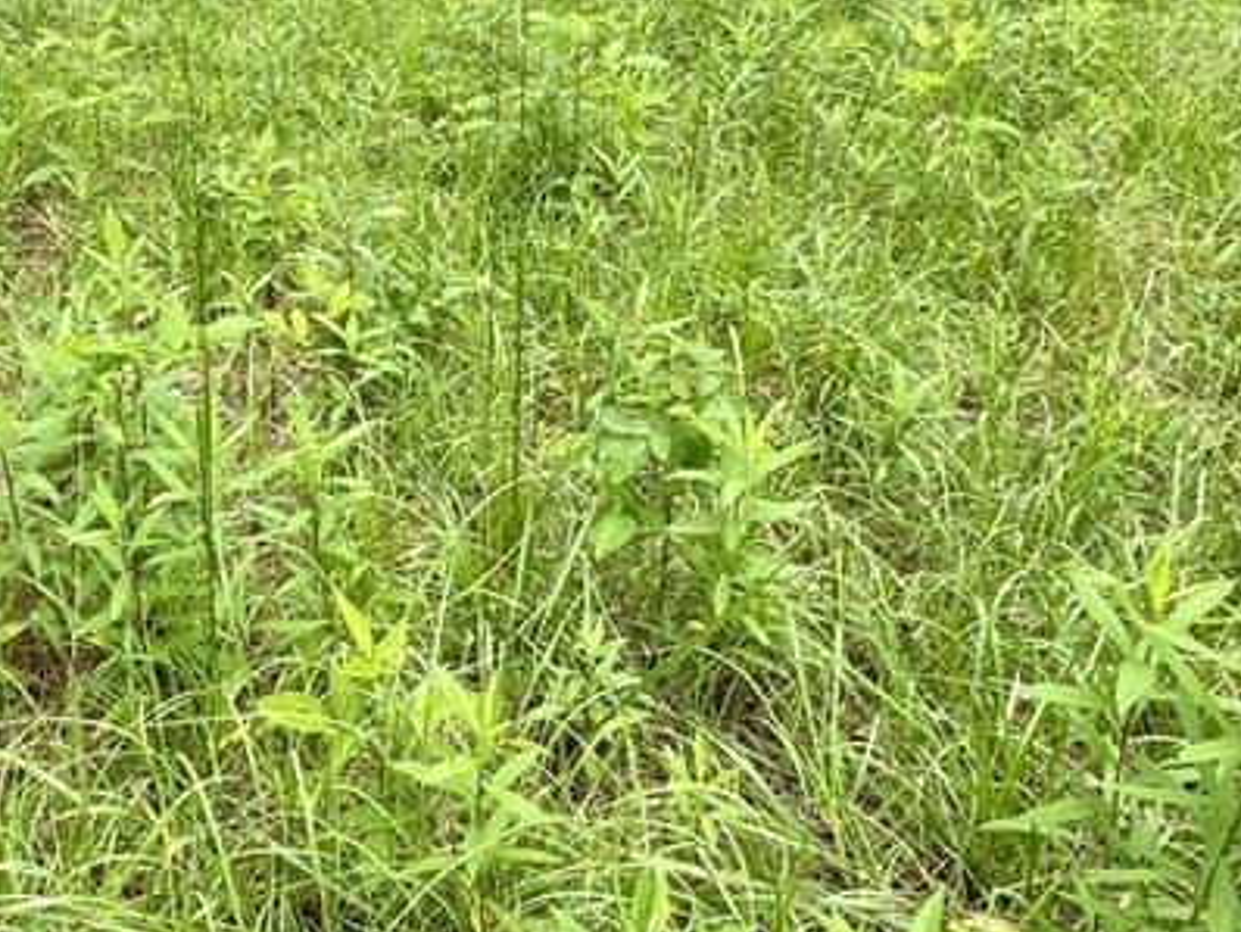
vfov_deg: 38.3
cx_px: 346
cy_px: 196
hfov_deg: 49.7
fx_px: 1291
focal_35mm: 36
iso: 40
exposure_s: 1/359
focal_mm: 2.22
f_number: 2.2
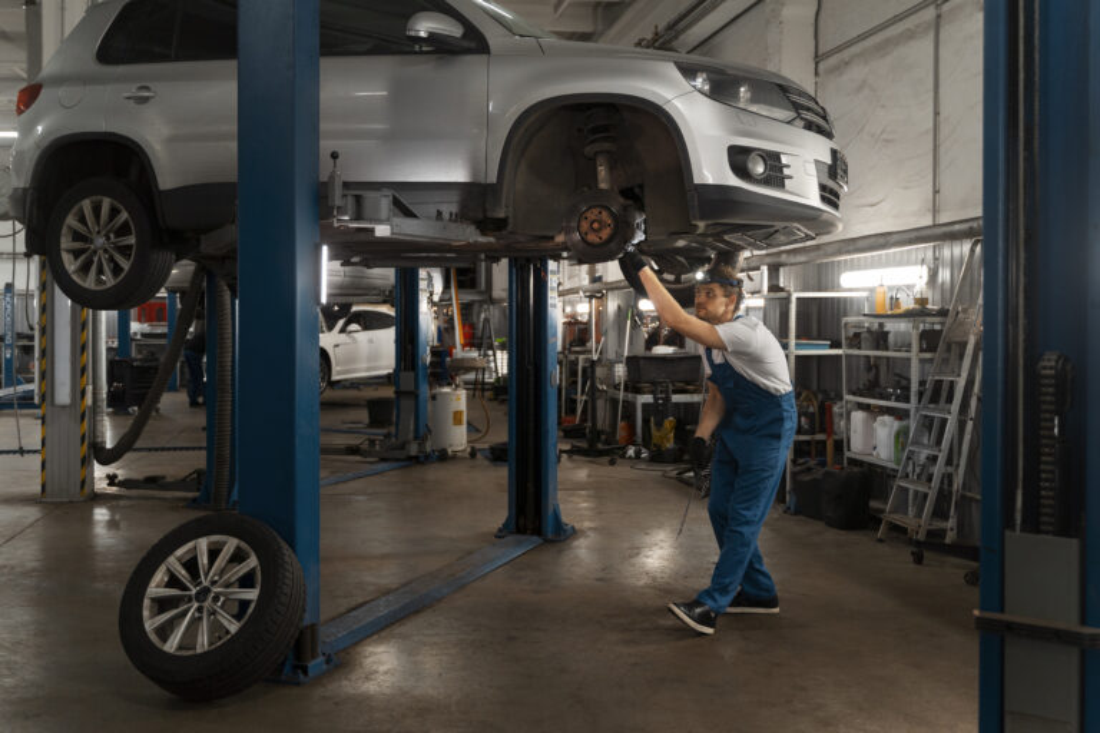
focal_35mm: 36
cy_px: 366
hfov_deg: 53.1
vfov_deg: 36.9
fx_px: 1100
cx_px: 550
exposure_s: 1/160
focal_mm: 36
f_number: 2.8
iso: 1250
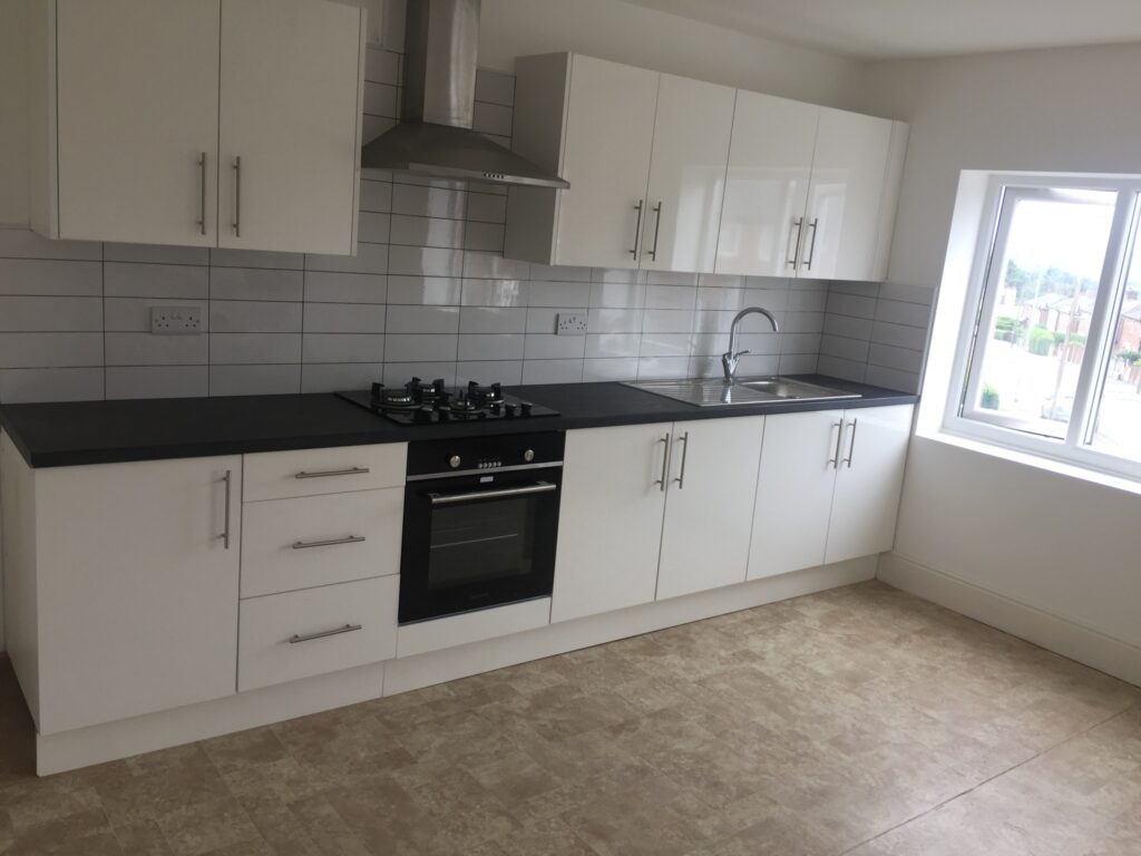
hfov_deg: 61.7
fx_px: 956
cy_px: 428
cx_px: 570
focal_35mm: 29
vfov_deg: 48.2
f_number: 2.2
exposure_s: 1/103
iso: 32
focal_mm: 4.15
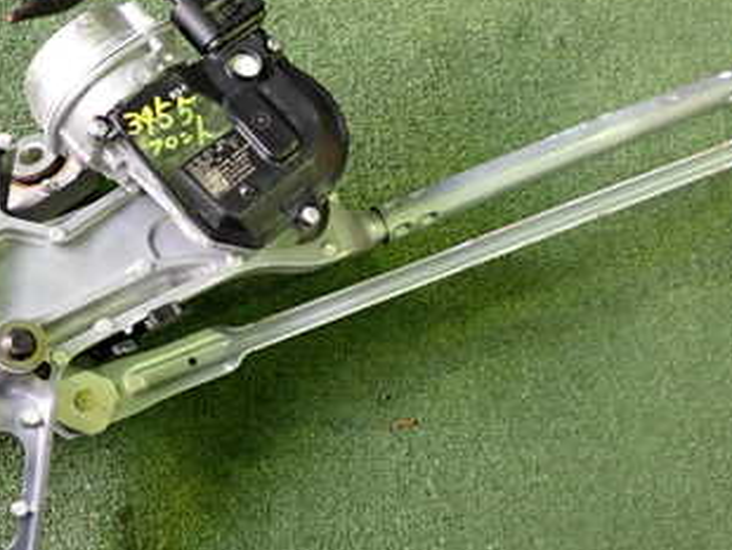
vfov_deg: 25.3
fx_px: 1227
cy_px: 269
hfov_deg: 33.2
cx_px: 342
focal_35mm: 58
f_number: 2.3
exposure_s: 1/30
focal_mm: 5.4
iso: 320
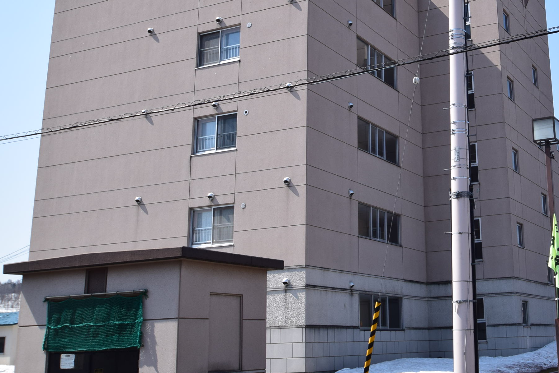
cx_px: 430
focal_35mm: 50
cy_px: 101
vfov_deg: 26.7
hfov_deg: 38.4
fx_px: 777
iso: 360
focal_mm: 20
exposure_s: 1/500
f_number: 11
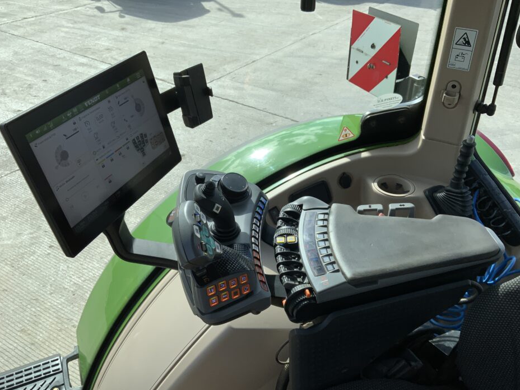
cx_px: 273
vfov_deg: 44.2
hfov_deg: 56.8
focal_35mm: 32
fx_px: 481
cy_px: 196
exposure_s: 1/898
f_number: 1.8
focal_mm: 3
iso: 16
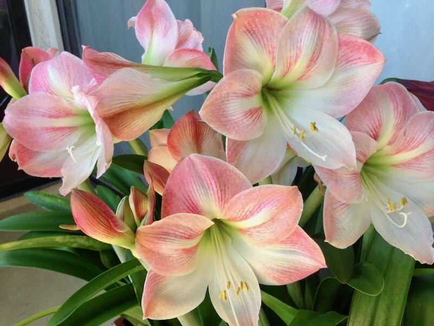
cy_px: 163
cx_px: 217
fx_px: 414
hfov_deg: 55.4
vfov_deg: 42.9
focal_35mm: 33
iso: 50
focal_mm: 4.12
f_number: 2.4
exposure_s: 1/141
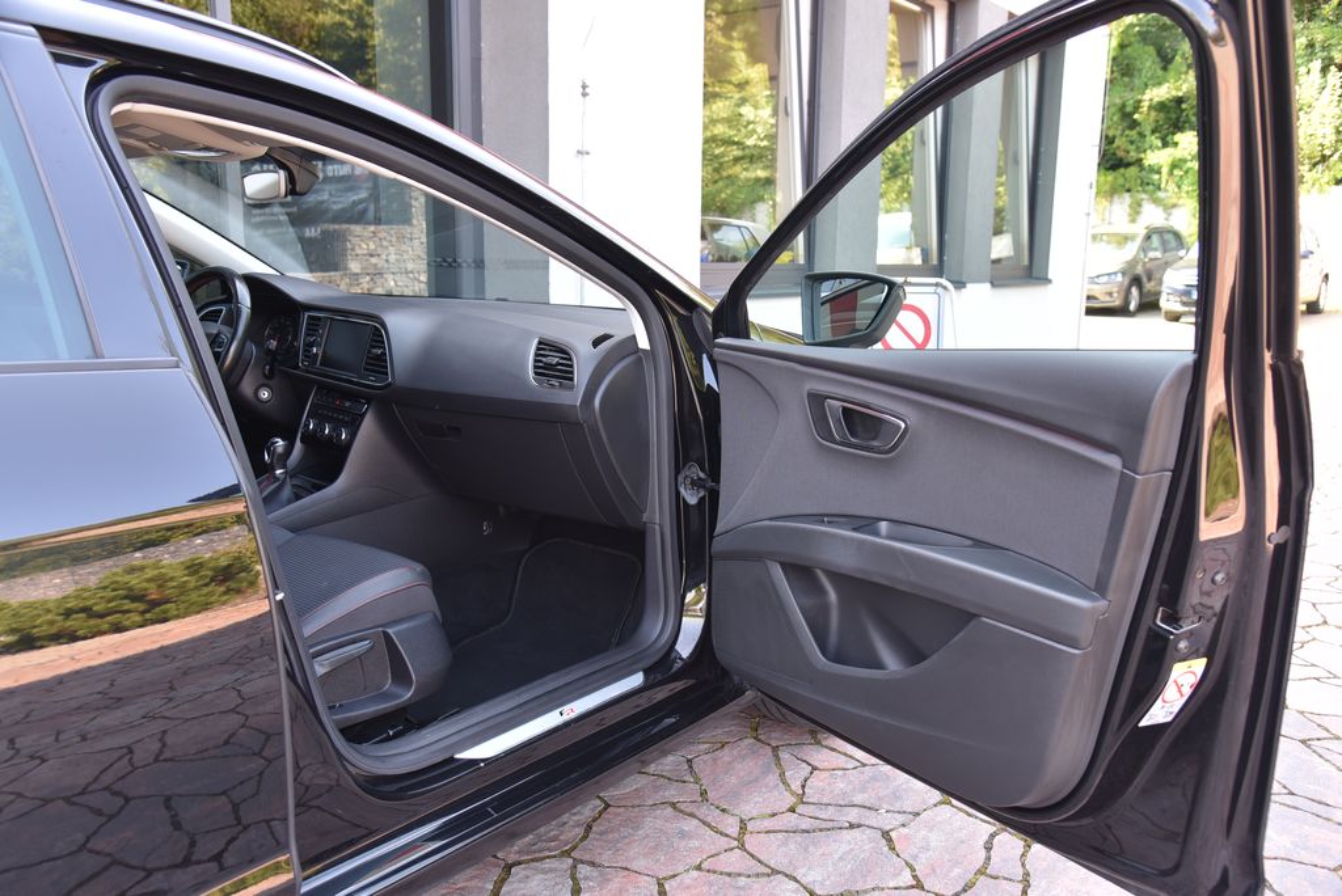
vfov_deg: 43.7
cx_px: 671
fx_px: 1119
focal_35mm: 30
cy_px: 448
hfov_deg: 61.9
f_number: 5
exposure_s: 1/100
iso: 500
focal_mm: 30
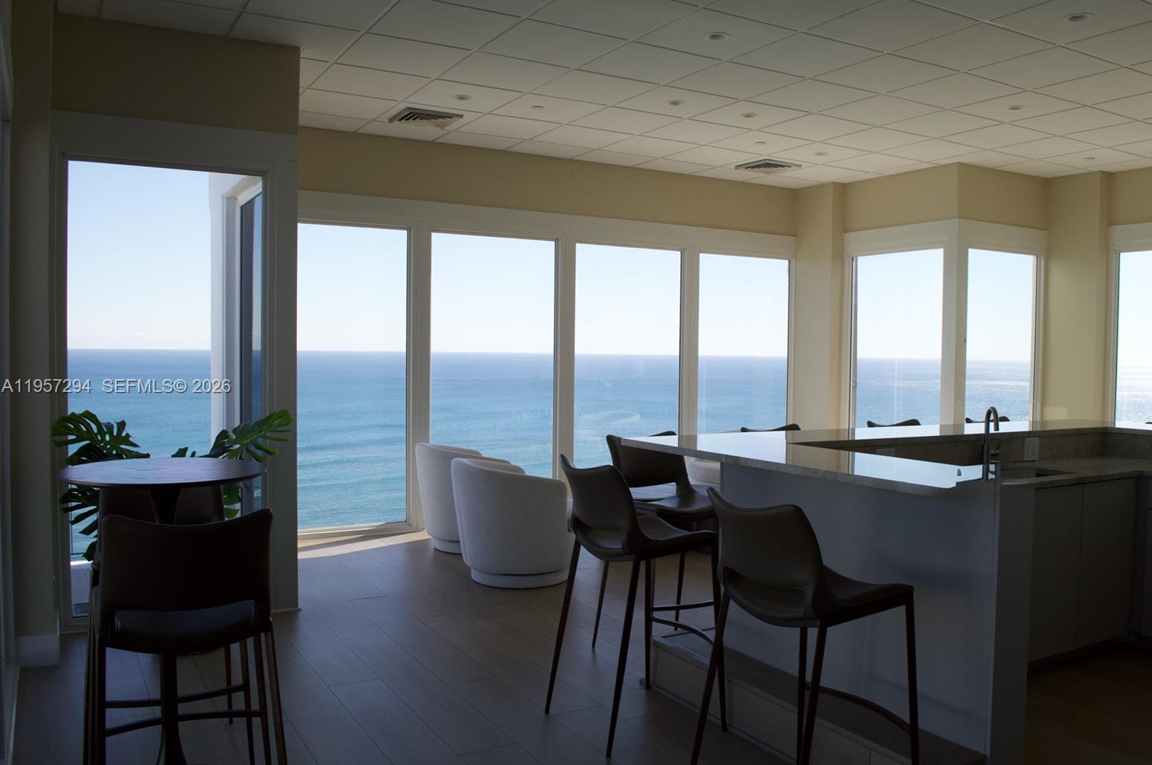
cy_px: 388
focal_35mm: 28
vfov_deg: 46.3
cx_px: 596
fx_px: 895
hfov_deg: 65.5
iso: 400
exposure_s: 1/100
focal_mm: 18
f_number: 9
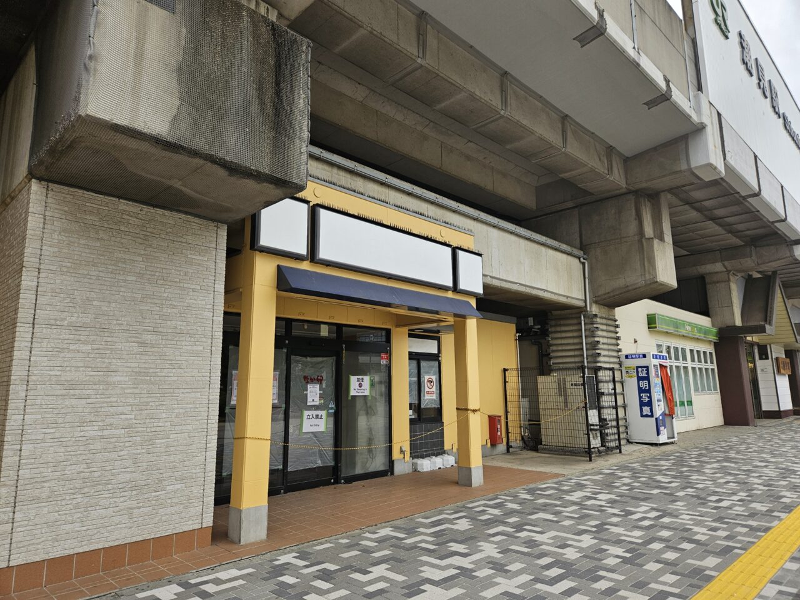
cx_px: 400
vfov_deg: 58.9
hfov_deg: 73.9
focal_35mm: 23
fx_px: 532
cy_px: 300
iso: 40
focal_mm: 5.4
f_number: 1.8
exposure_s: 1/484
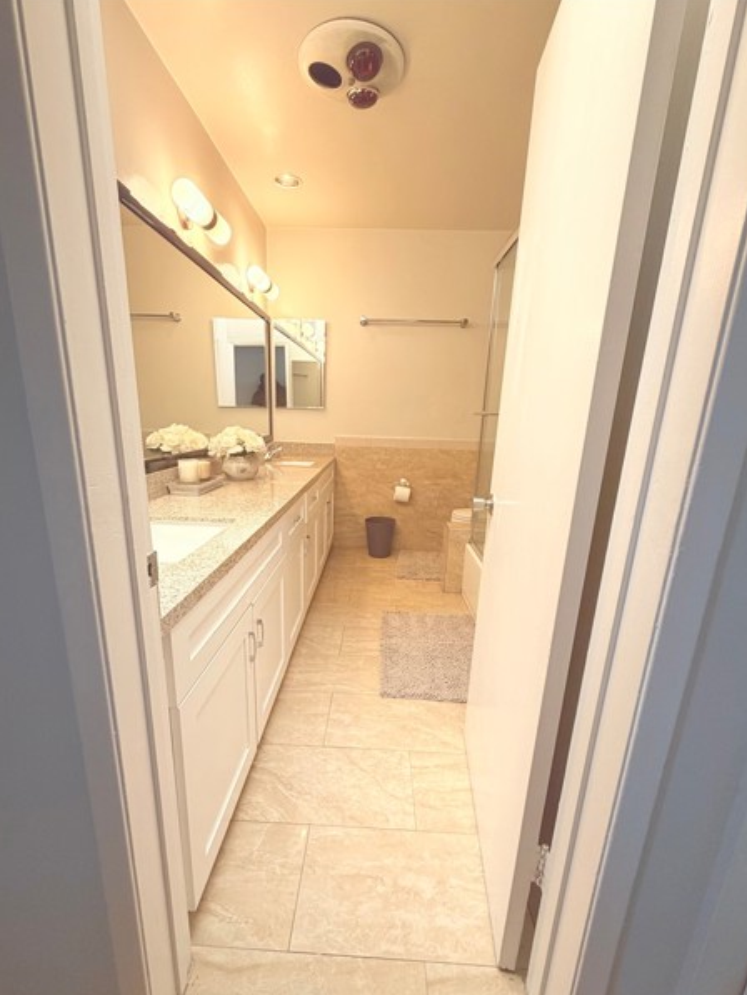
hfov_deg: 81.7
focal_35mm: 15
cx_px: 360
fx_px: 431
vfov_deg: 98.0
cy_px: 528
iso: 125
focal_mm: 2.22
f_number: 2.2
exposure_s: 1/120
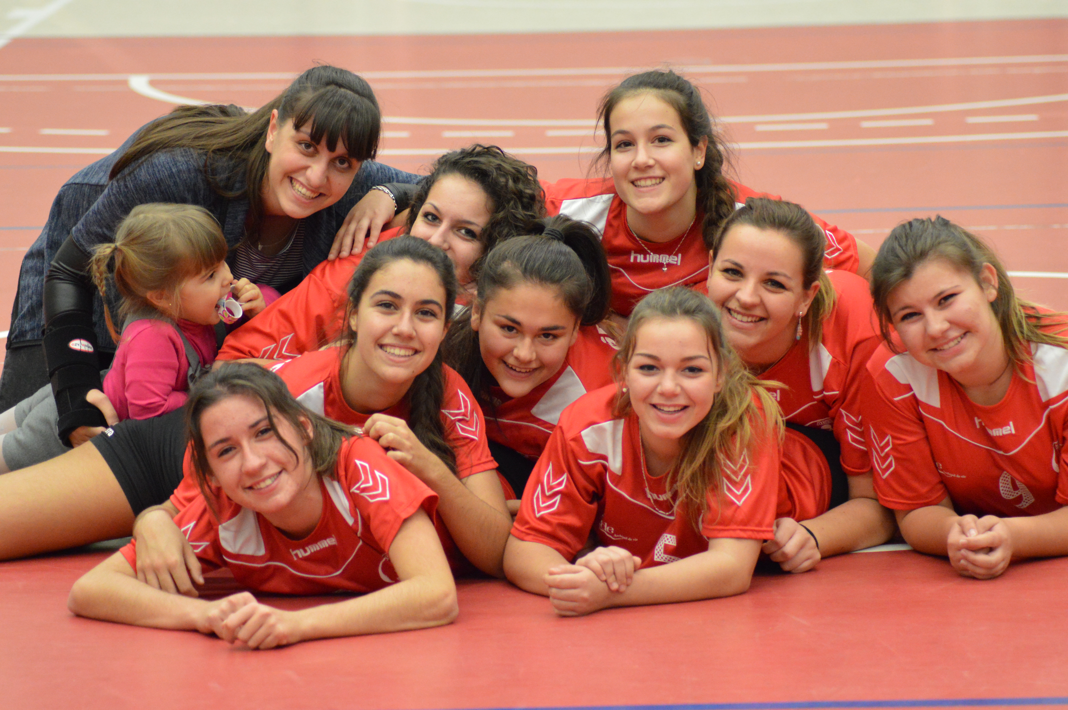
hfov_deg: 12.5
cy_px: 355
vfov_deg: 8.3
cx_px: 534
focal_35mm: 165
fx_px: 4891
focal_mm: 110
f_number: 4
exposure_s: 1/125
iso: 3200
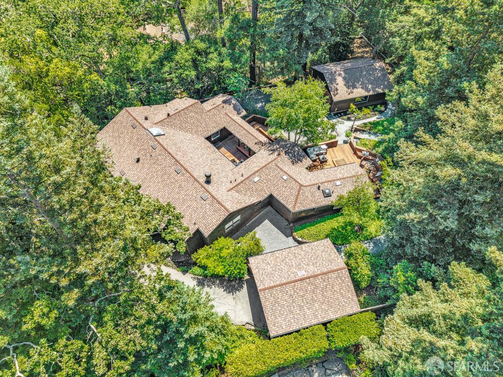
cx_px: 252
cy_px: 188
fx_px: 349
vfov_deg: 56.8
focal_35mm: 24
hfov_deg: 71.6
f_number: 1.8
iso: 130
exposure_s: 1/125
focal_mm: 8.67
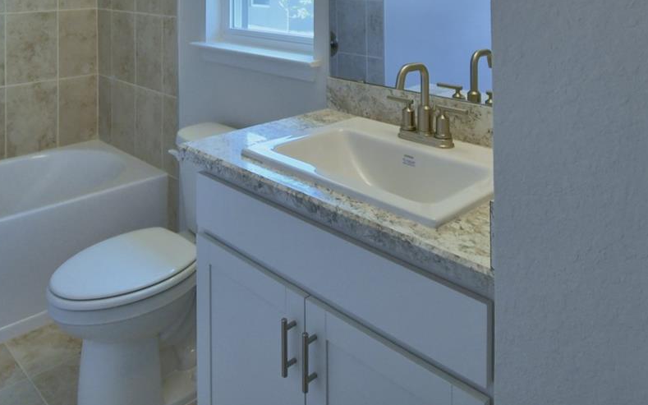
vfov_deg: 35.5
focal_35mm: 31
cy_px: -25
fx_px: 547
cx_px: 291
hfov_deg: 61.1
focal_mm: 10
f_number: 4.5
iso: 400
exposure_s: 1/125
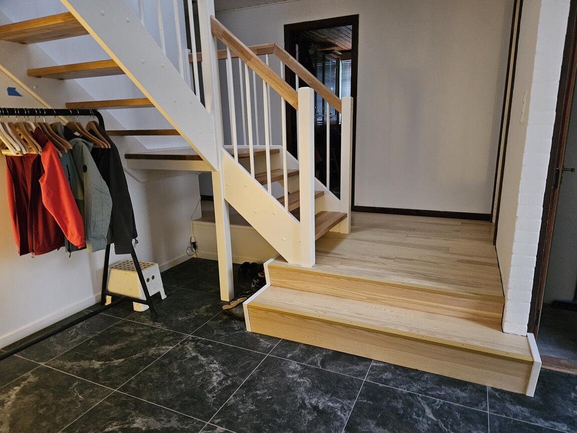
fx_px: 383
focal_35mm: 23
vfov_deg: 58.9
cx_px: 288
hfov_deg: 73.9
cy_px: 216
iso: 640
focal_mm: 5.4
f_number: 1.8
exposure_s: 1/25
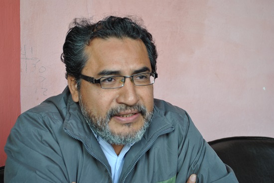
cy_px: 92
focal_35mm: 60
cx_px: 137
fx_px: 457
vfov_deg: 22.7
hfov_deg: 33.4
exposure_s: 1/60
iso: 200
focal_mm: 40
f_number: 5.3
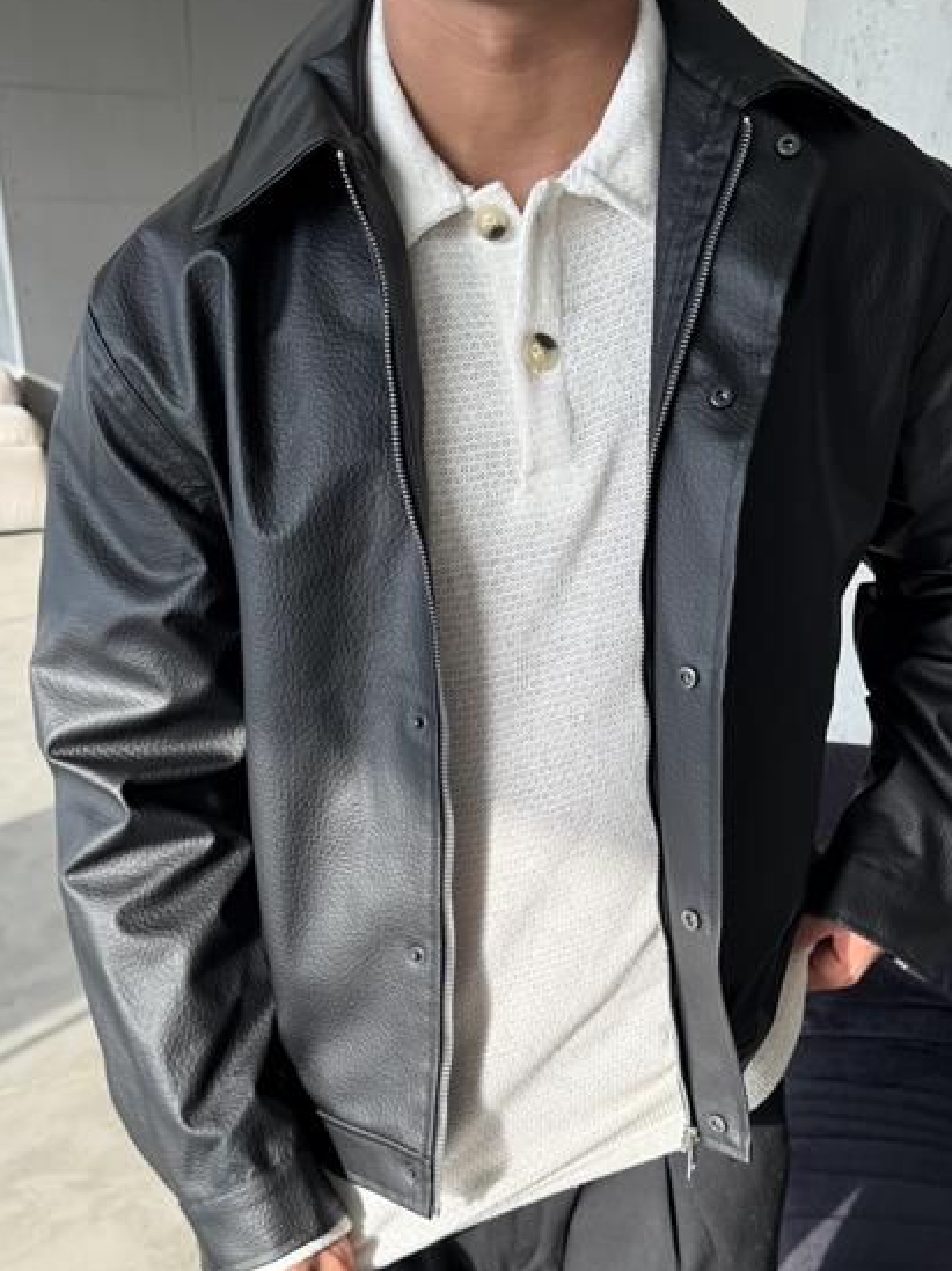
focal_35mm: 35
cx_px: 542
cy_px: 799
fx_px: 1285
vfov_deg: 52.1
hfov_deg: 40.6
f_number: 1.78
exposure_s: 1/551
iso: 100
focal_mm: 6.76
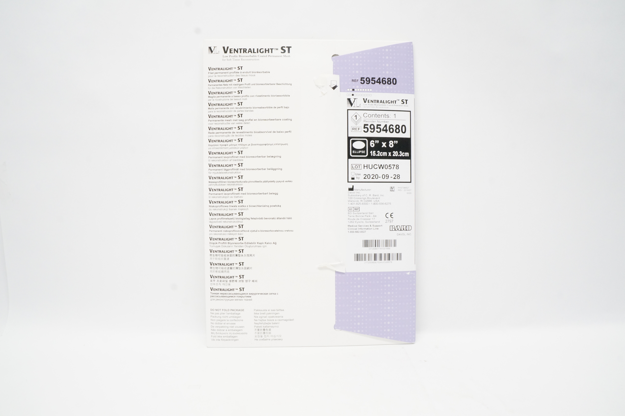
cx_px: 312
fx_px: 468
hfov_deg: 67.4
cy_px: 208
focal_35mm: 27
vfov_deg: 47.8
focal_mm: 18
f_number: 13
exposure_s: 1/25
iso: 1600
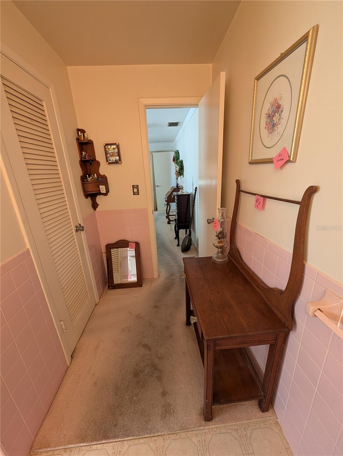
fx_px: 158
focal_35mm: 12
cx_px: 172
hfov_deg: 94.6
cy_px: 228
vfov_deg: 110.5
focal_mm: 2.02
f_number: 1.7
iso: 81
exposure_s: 1/24
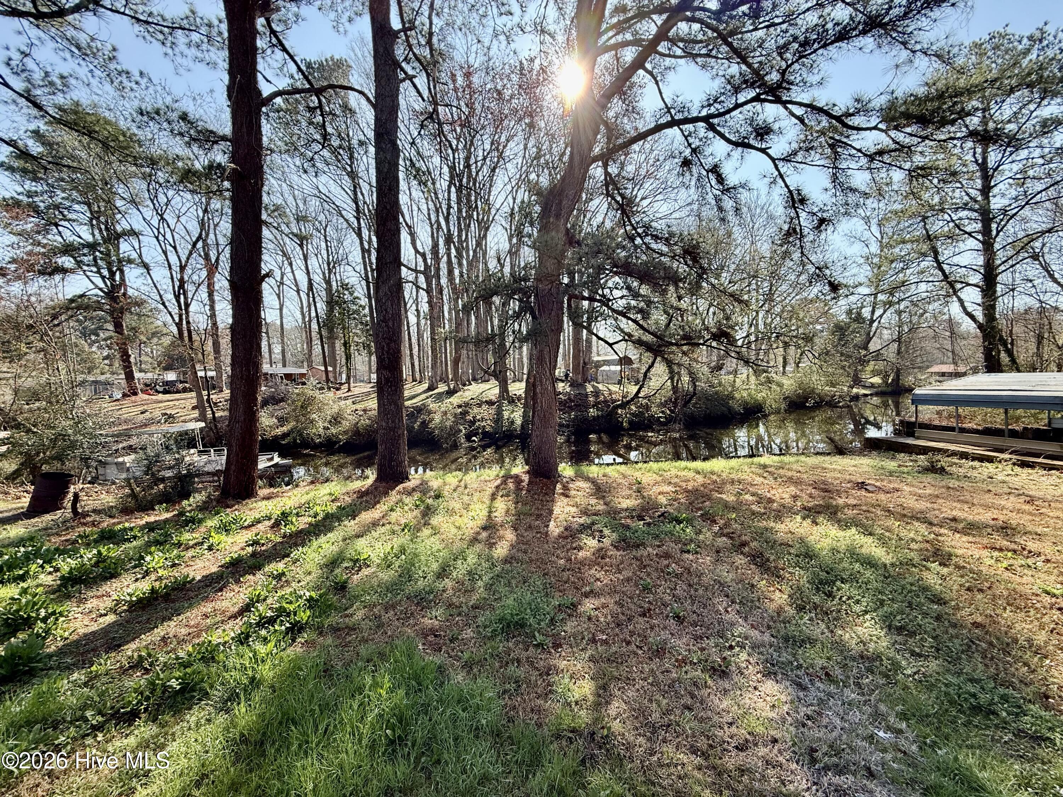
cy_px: 398
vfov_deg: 85.7
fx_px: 430
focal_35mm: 14
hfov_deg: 102.1
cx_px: 532
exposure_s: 1/411
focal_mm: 2.22
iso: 64
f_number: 2.2
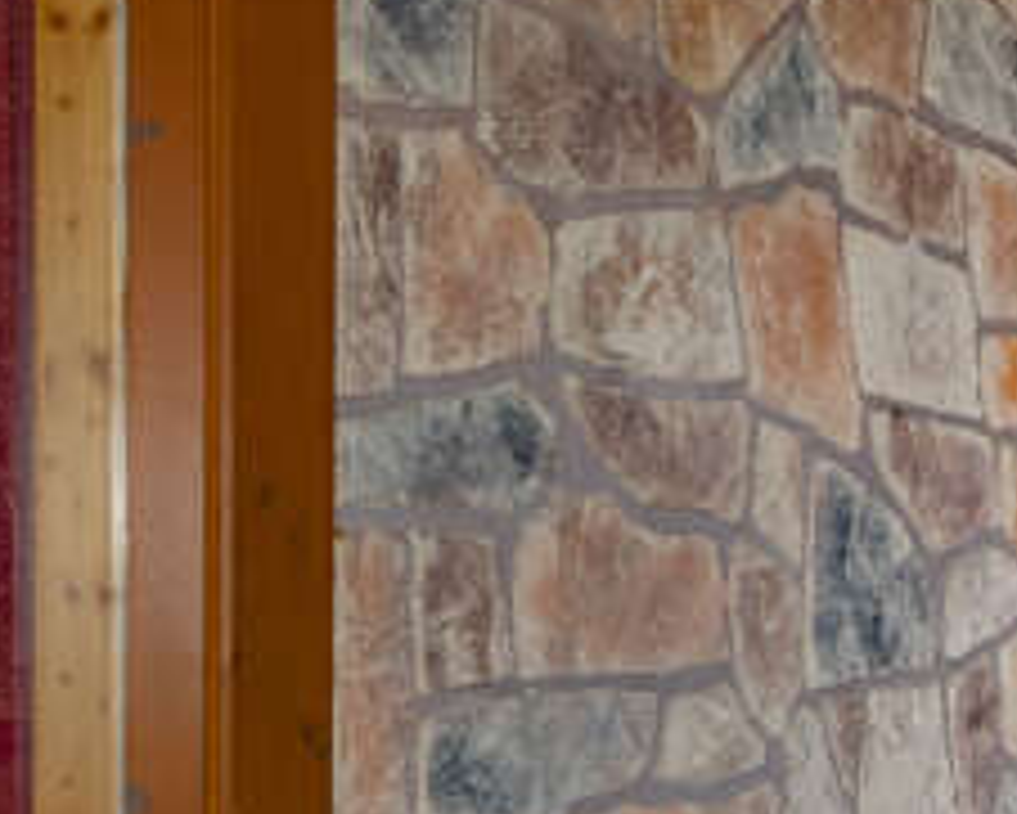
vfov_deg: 17.8
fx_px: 2590
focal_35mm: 86
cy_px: 616
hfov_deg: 20.2
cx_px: 1341
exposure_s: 1/250
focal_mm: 27
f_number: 10
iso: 100
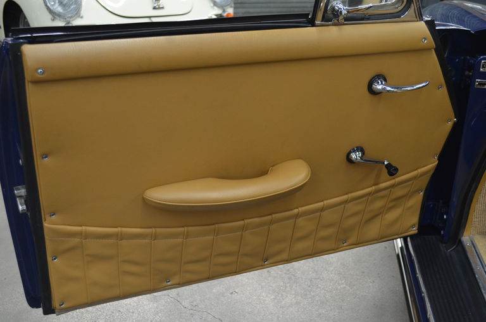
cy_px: 161
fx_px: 525
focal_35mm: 39
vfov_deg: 34.0
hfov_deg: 49.7
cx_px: 243
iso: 800
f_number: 4.2
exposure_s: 1/50
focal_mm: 26
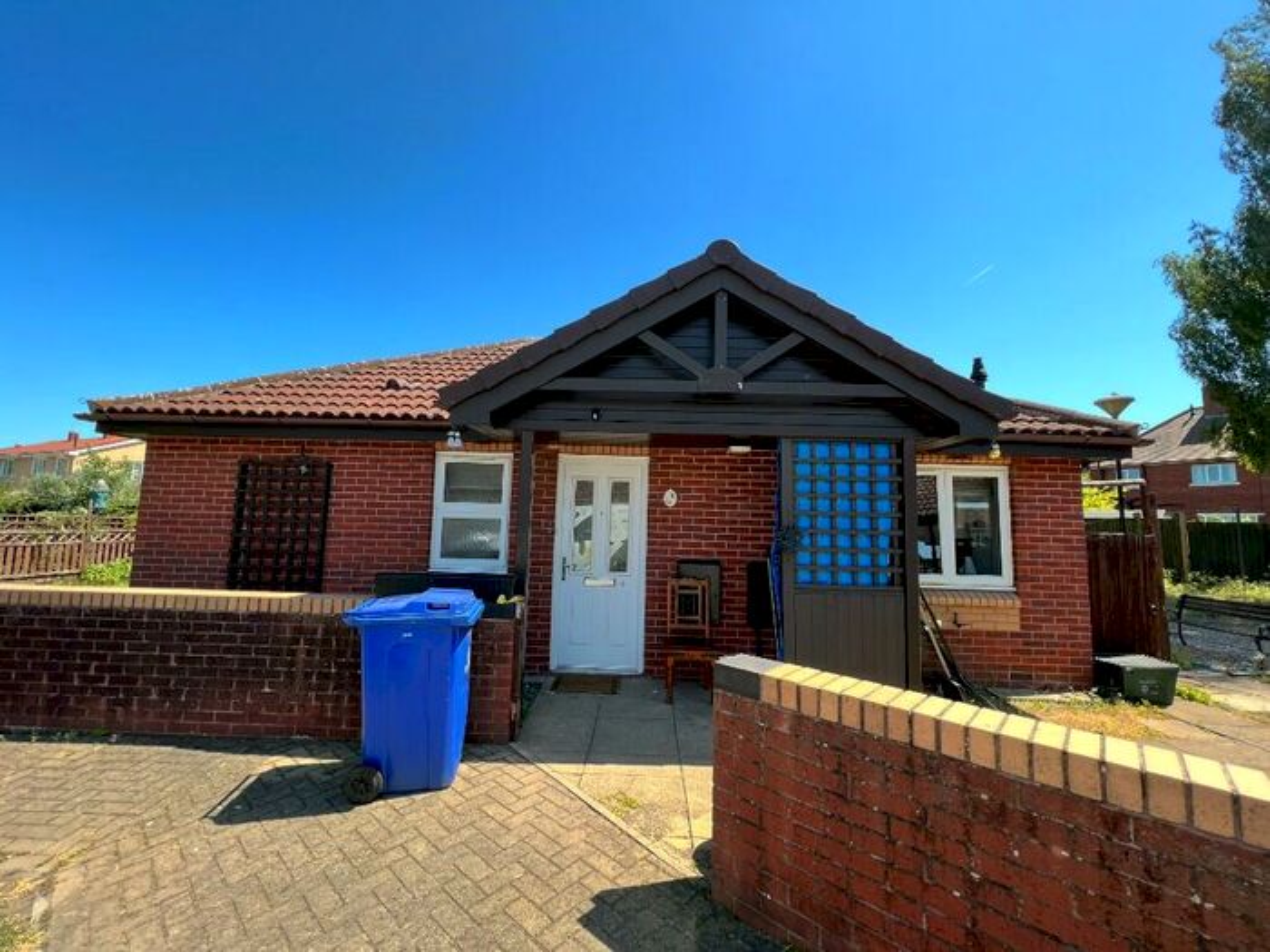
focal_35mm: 13
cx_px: 635
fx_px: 477
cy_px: 476
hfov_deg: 106.2
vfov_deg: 89.9
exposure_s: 1/311
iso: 32
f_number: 1.8
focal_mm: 1.57
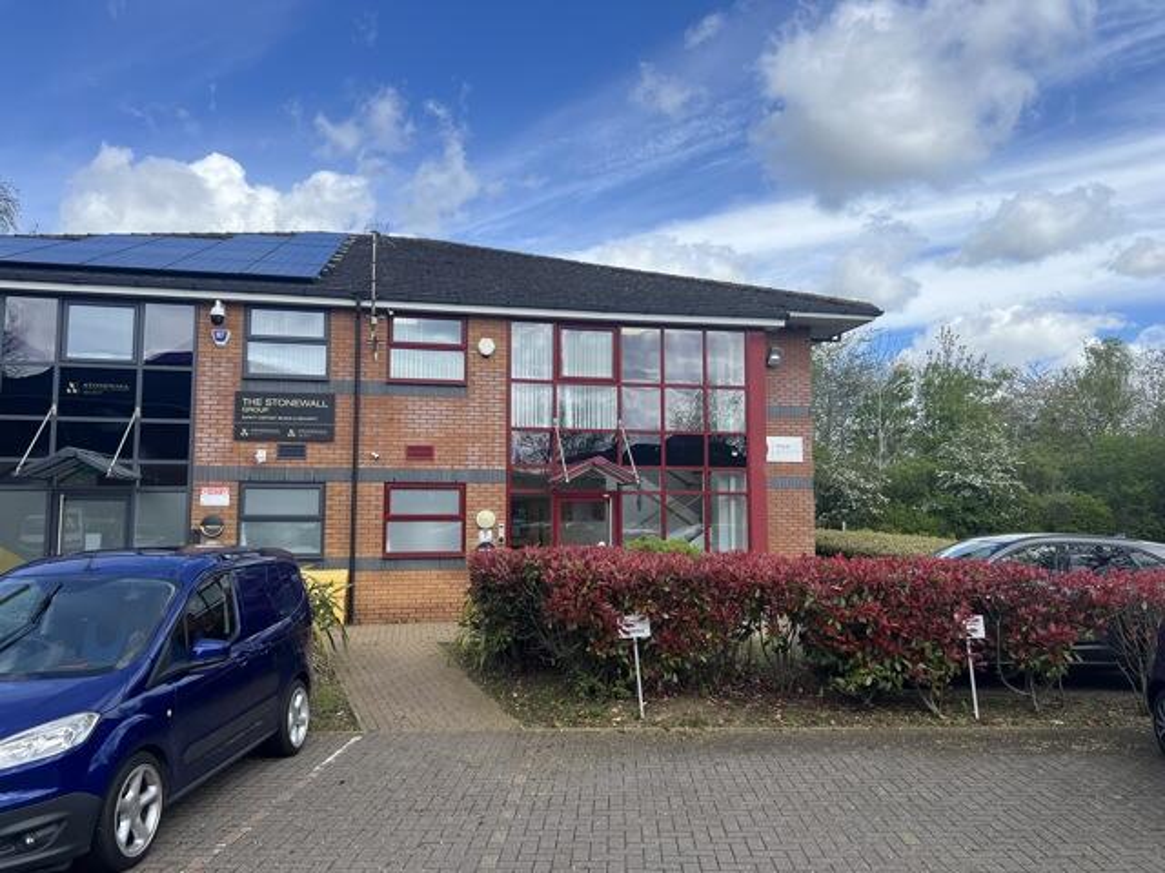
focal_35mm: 26
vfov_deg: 53.1
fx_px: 875
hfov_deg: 67.3
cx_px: 582
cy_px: 436
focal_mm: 5.7
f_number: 1.5
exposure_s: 1/3257
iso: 50
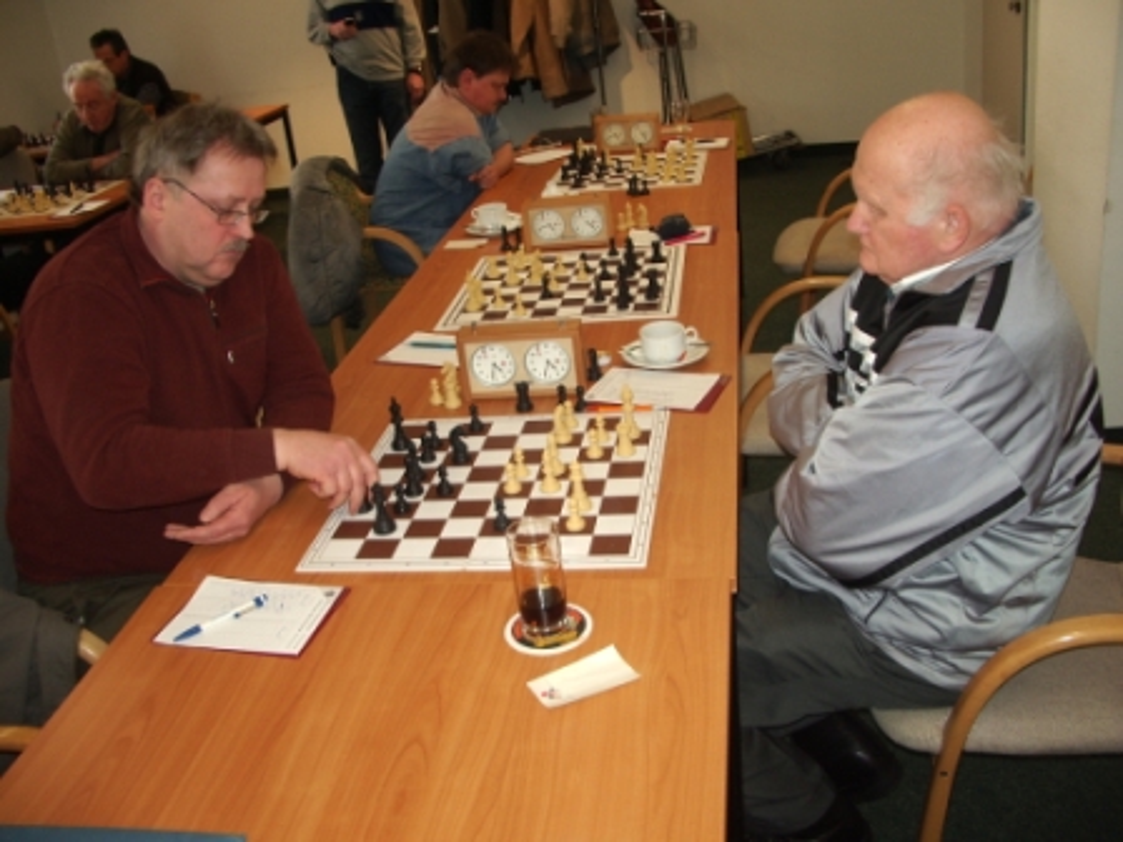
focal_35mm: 35
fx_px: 1135
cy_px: 421
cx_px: 562
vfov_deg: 40.7
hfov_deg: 52.6
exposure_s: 1/40
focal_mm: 5.8
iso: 100
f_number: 2.6
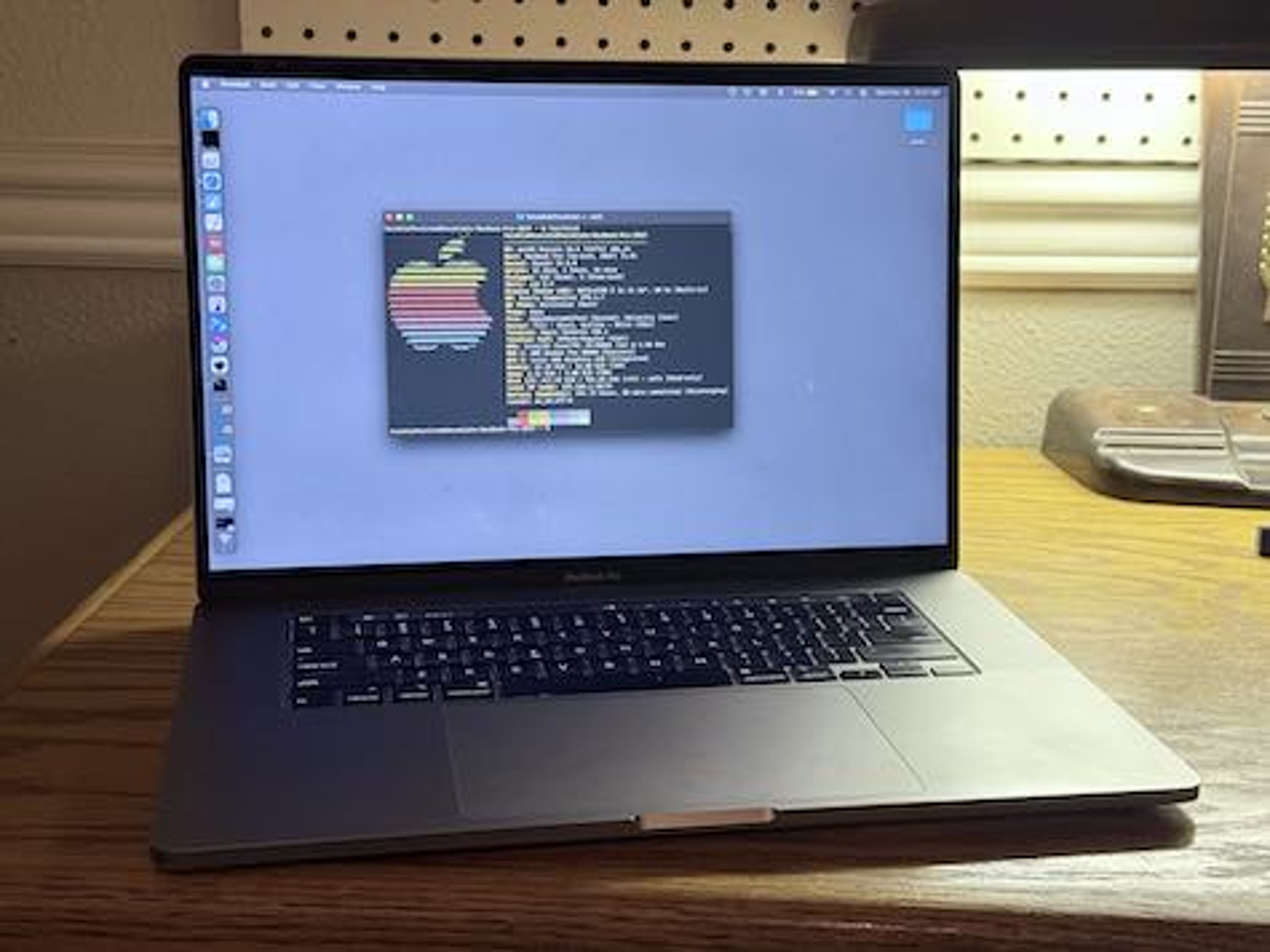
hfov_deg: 39.7
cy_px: 476
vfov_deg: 30.3
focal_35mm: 48
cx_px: 635
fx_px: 1761
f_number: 1.78
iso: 320
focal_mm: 6.76
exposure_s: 1/40
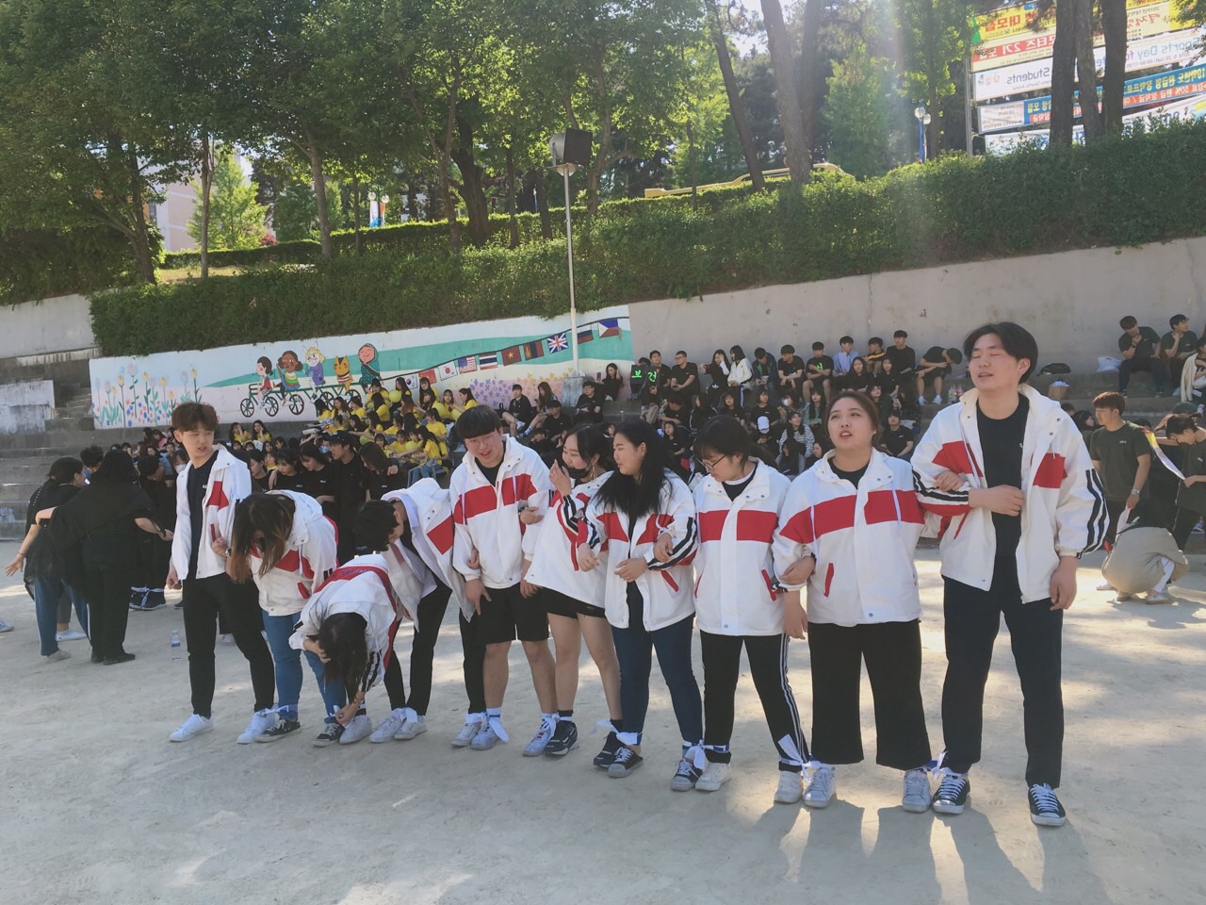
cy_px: 452
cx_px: 603
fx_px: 1010
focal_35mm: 29
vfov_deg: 48.2
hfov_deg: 61.7
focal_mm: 4.15
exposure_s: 1/635
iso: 25
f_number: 2.2
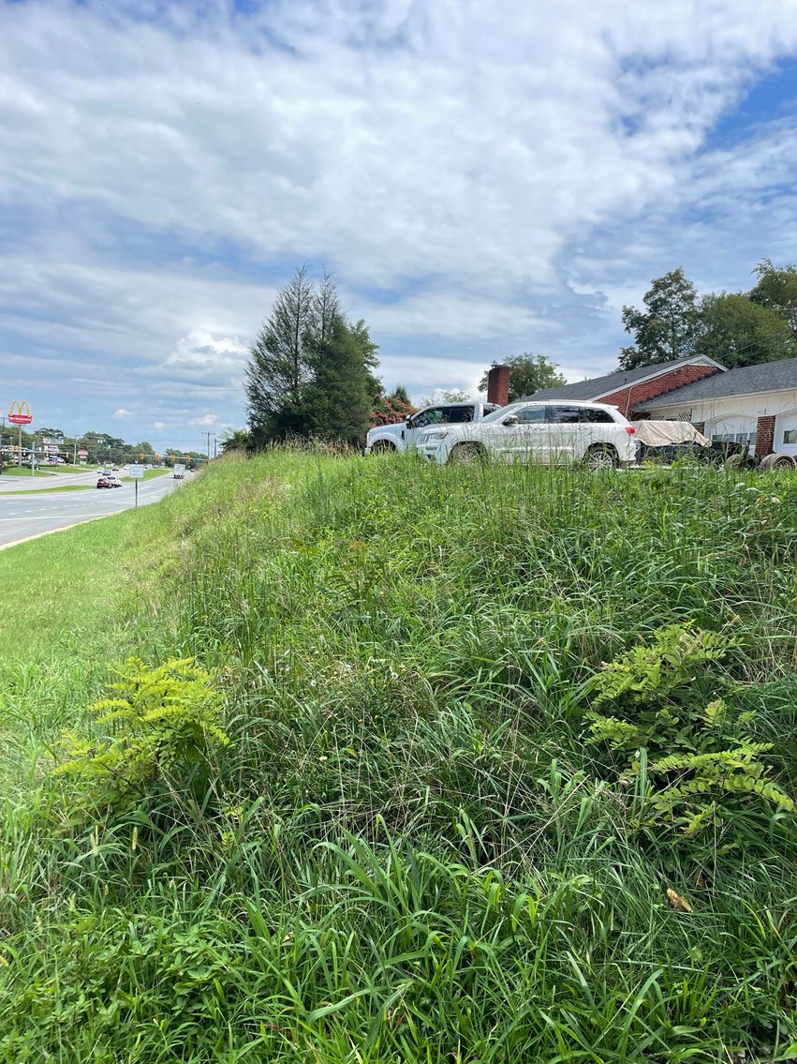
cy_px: 532
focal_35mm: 26
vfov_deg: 67.3
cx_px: 398
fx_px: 798
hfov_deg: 53.1
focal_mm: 4.2
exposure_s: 1/1416
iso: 32
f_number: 1.6
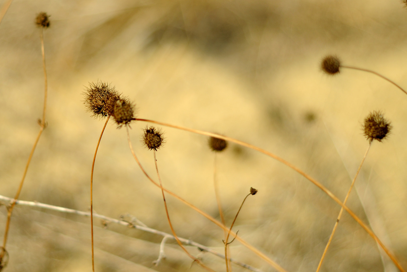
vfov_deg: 13.0
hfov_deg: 19.4
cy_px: 119
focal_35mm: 105
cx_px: 130
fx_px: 1187
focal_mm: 50
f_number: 2.2
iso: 100
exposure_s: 1/2000
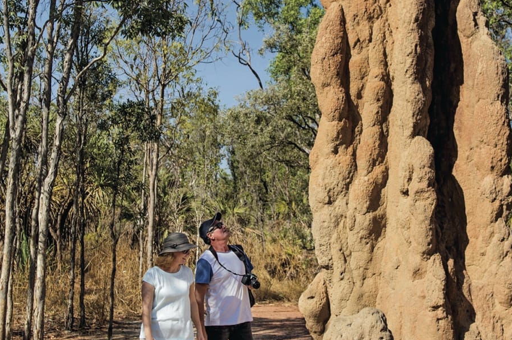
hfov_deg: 29.7
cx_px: 278
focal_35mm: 68
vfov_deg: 19.9
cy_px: 125
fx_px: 966
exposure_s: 1/1250
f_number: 5
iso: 100
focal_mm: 32
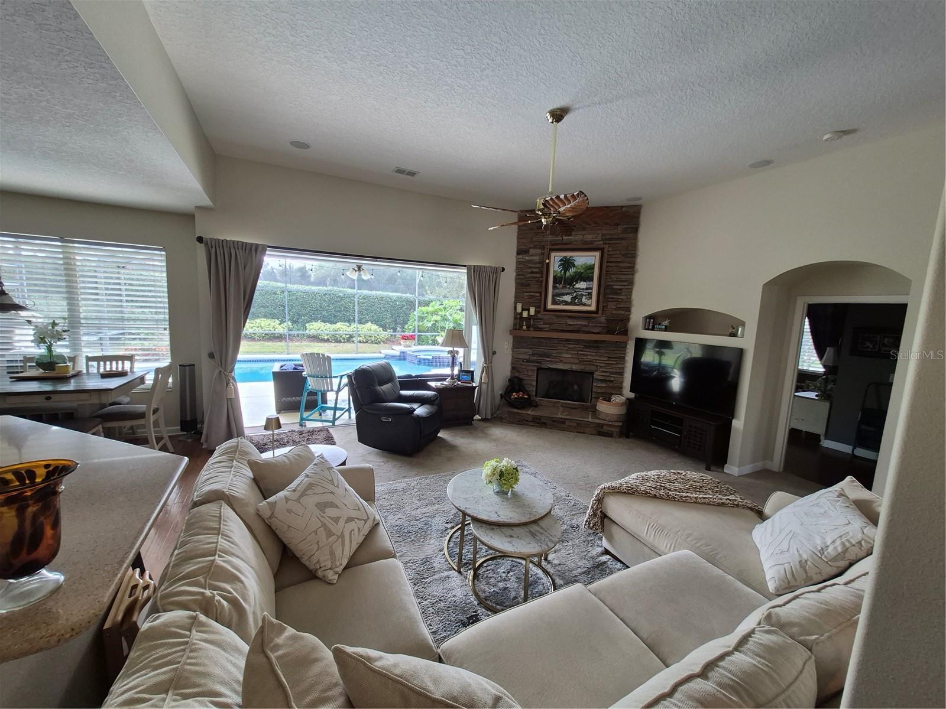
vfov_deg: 89.9
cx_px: 473
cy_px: 354
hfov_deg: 106.2
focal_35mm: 13
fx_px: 355
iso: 100
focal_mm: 1.74
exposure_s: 1/60
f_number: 2.2
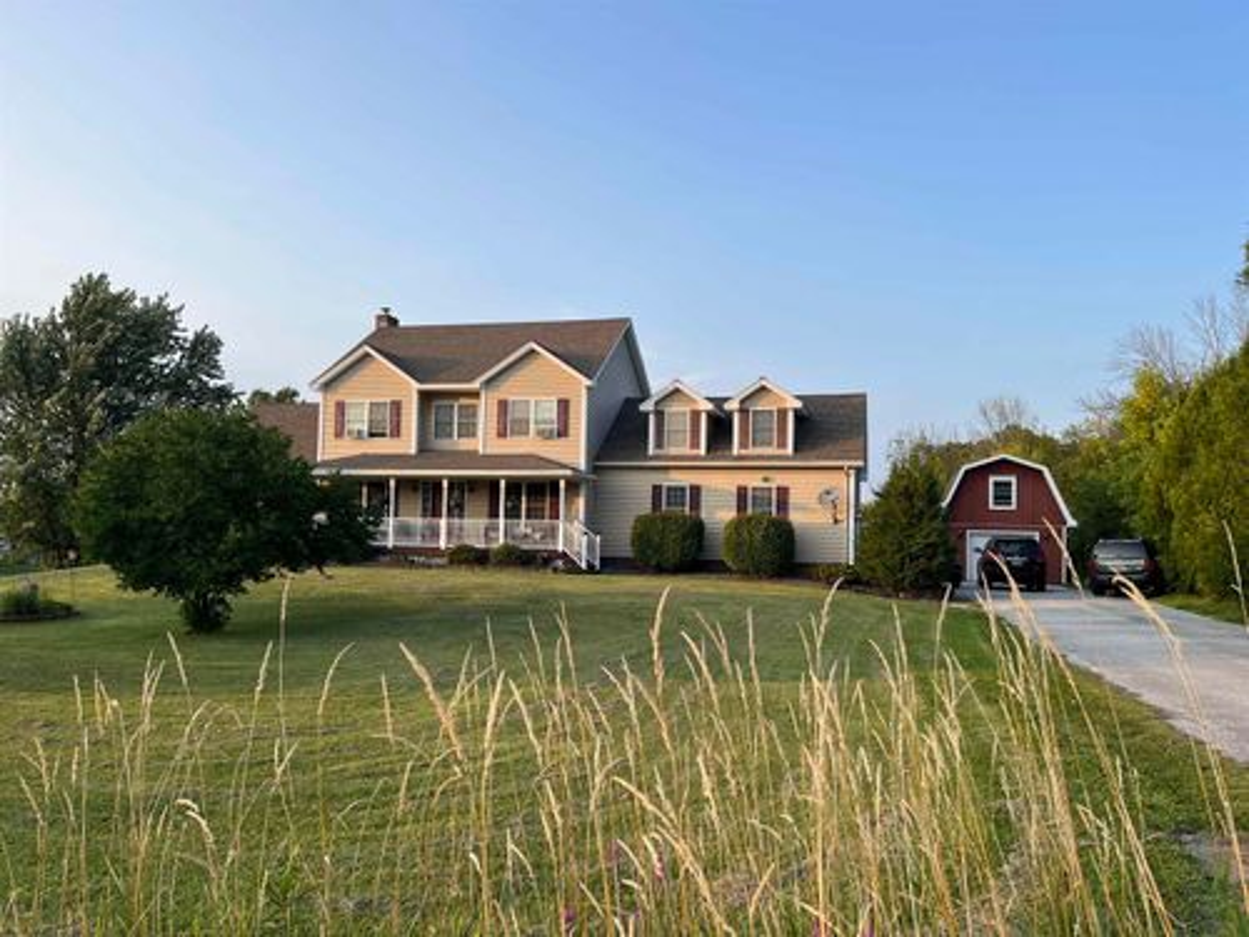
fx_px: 938
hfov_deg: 67.3
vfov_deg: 53.1
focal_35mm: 26
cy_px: 468
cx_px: 624
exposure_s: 1/840
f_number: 1.6
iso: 50
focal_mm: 5.1
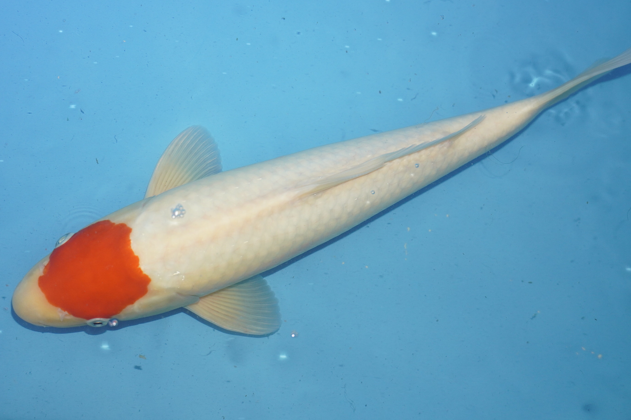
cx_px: 297
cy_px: 208
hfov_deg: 33.9
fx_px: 1033
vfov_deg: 23.0
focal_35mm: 59
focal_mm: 36
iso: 800
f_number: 4.5
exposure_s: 1/160
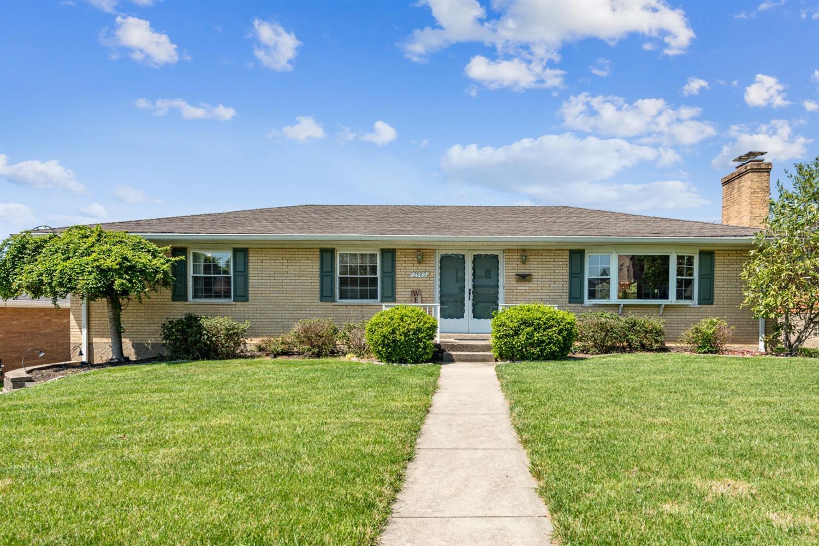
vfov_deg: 64.6
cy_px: 273
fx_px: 432
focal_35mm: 19
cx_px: 410
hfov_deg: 86.9
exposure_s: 1/800
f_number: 8
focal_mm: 19
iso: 100
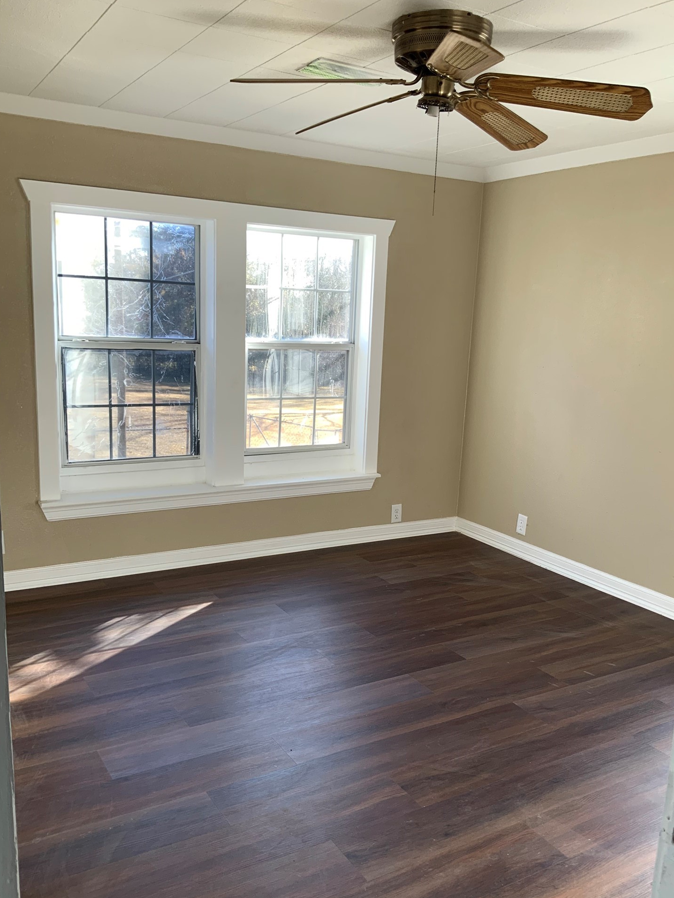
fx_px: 805
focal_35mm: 31
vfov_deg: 58.3
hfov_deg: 45.4
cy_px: 475
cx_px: 346
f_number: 1.8
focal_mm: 3
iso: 20
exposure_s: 1/120
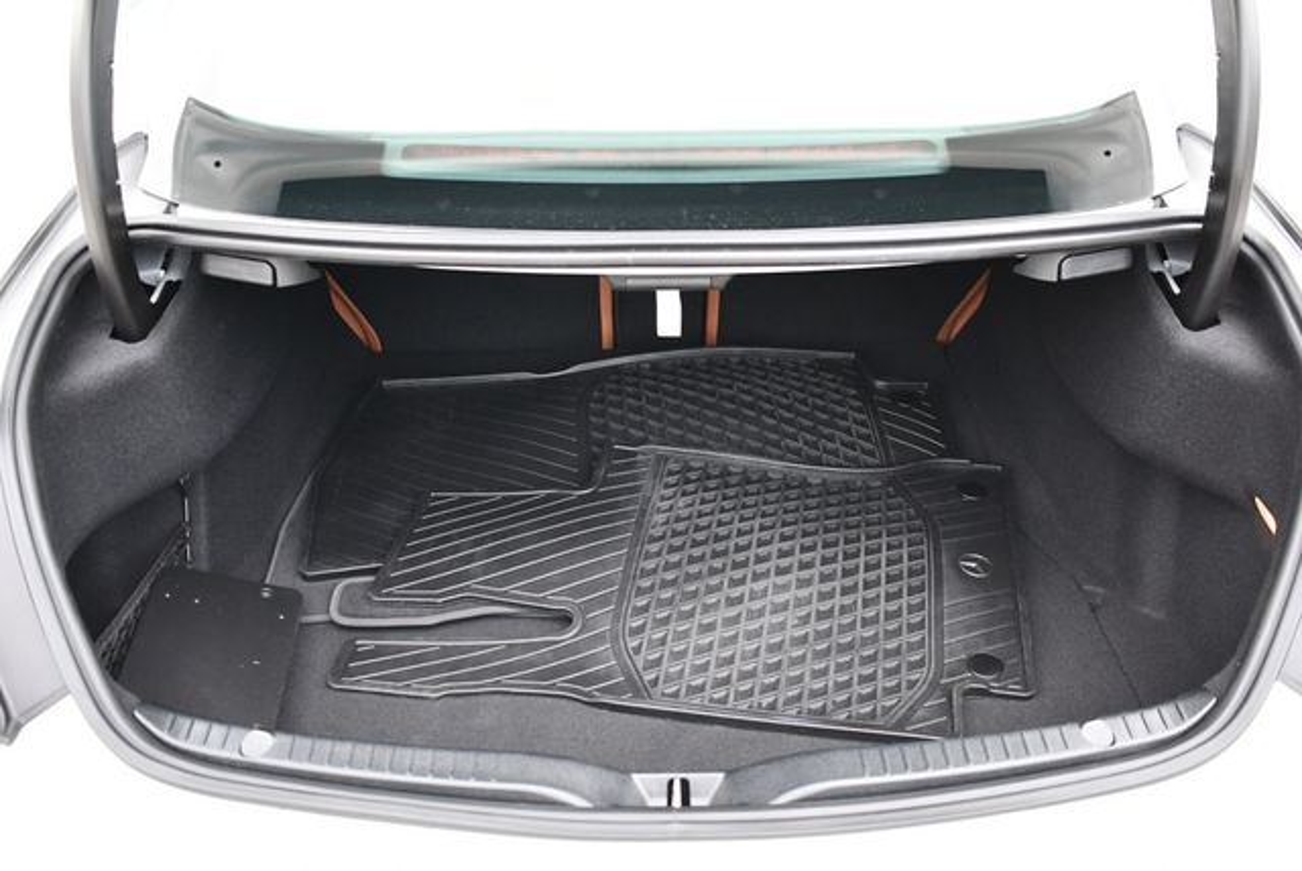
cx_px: 651
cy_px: 436
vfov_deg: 36.9
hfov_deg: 53.1
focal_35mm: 36
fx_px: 1303
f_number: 3.5
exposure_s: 1/200
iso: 800
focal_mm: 18
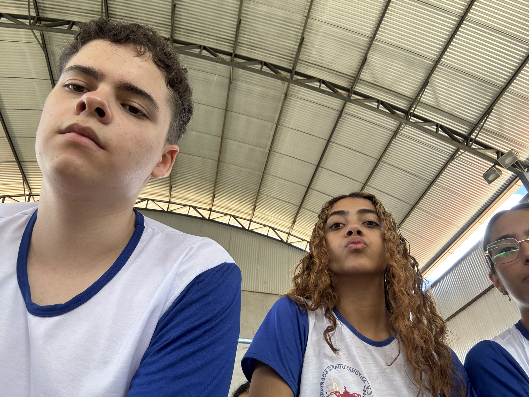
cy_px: 198
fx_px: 351
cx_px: 264
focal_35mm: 23
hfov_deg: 73.9
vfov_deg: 58.9
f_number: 1.9
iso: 64
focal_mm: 2.69
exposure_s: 1/121
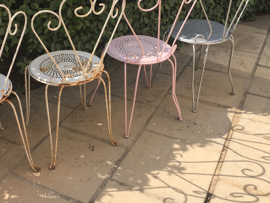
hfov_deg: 39.2
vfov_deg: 30.1
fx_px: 374
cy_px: 76
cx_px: 90
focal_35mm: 48
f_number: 2.2
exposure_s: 1/1709
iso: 25
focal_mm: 4.15
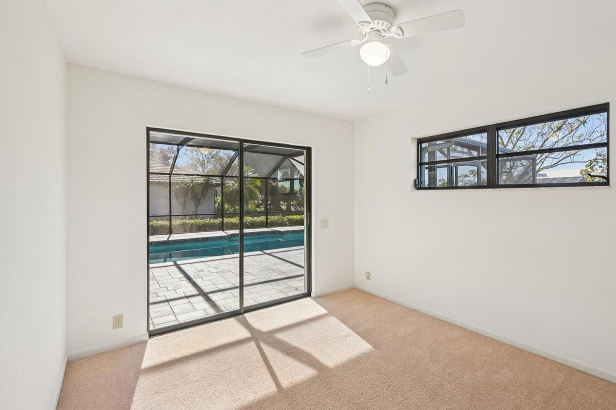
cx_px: 365
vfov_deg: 70.4
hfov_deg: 92.3
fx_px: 291
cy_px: 196
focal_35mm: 17
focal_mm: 14
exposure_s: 1/160
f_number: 8
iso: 400
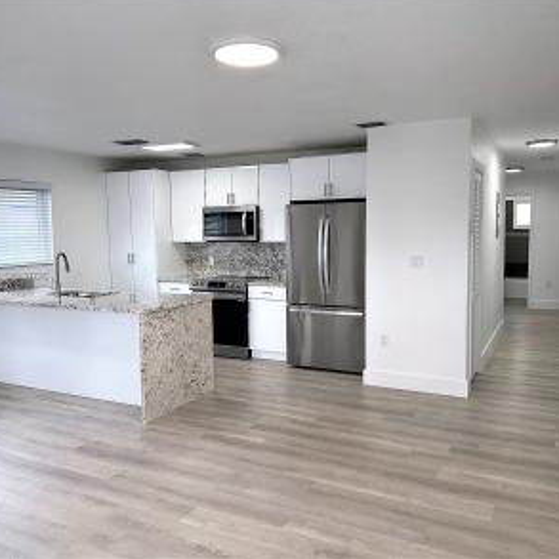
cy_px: 277
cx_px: 280
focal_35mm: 29
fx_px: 530
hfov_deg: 55.6
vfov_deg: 55.6
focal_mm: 6.86
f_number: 1.78
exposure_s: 1/144
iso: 80
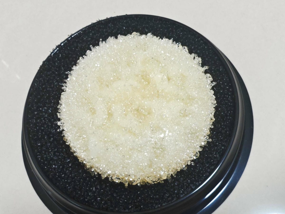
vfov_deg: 31.5
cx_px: 142
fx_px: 379
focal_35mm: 46
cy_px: 107
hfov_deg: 41.2
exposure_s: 1/40
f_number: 1.8
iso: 160
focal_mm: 2.03
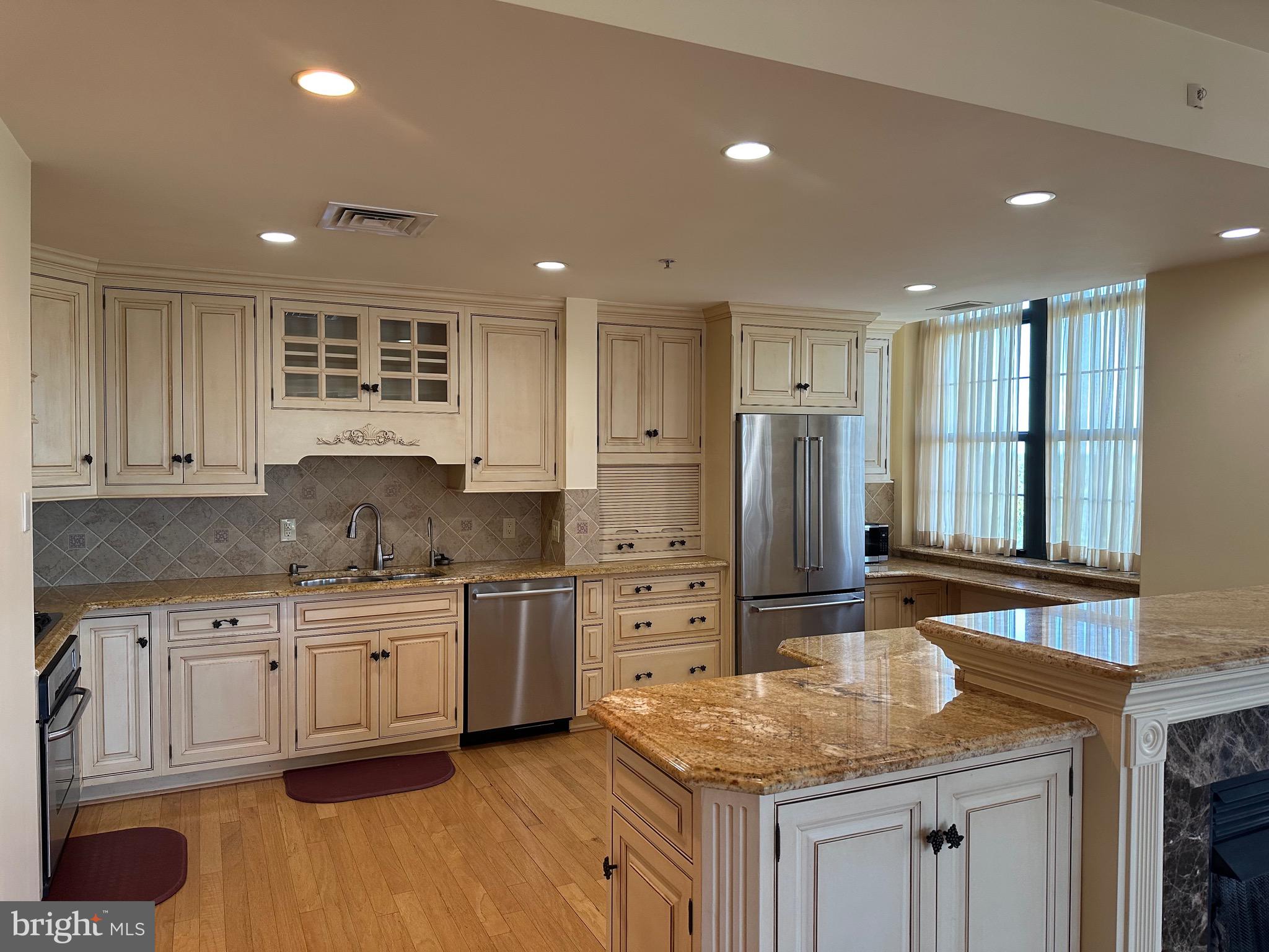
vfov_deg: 56.8
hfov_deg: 71.6
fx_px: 880
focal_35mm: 24
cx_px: 634
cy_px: 476
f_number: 1.78
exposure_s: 1/120
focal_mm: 6.86
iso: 160
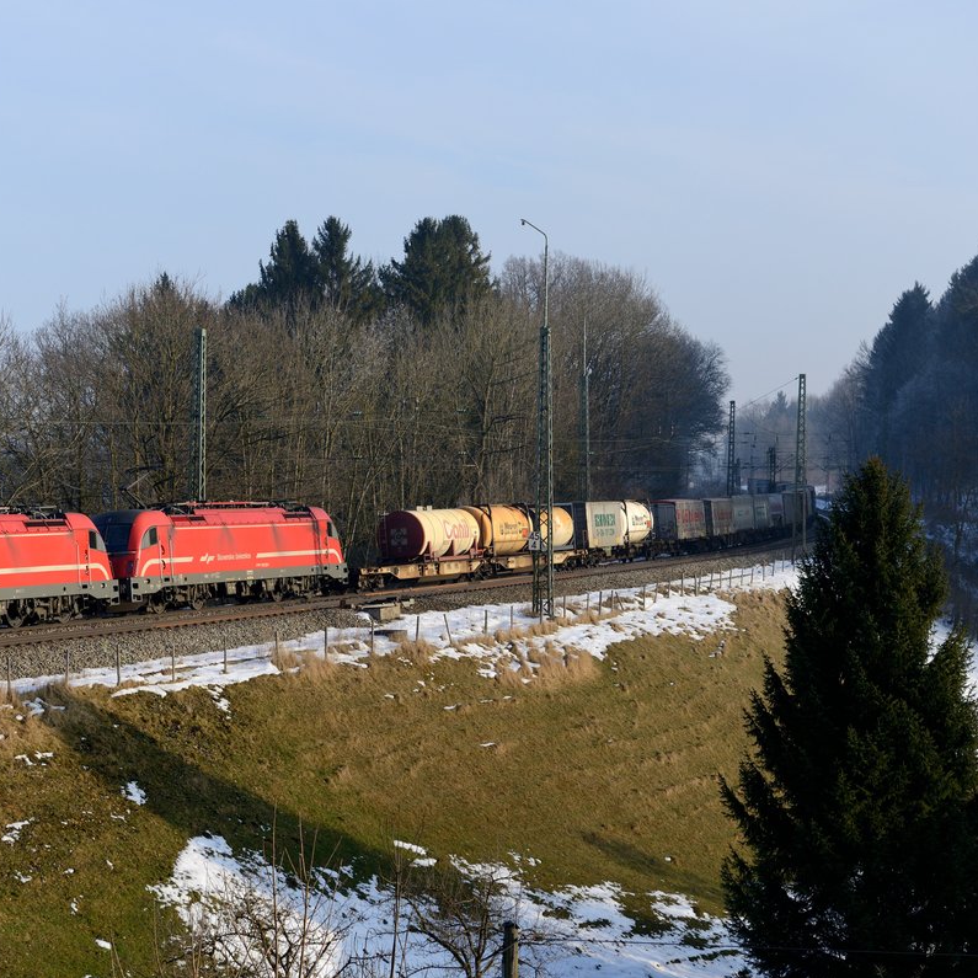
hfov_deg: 22.4
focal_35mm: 77
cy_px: 490
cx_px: 326
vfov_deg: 22.5
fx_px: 2461
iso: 400
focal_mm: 60
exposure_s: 1/1600
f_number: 6.3
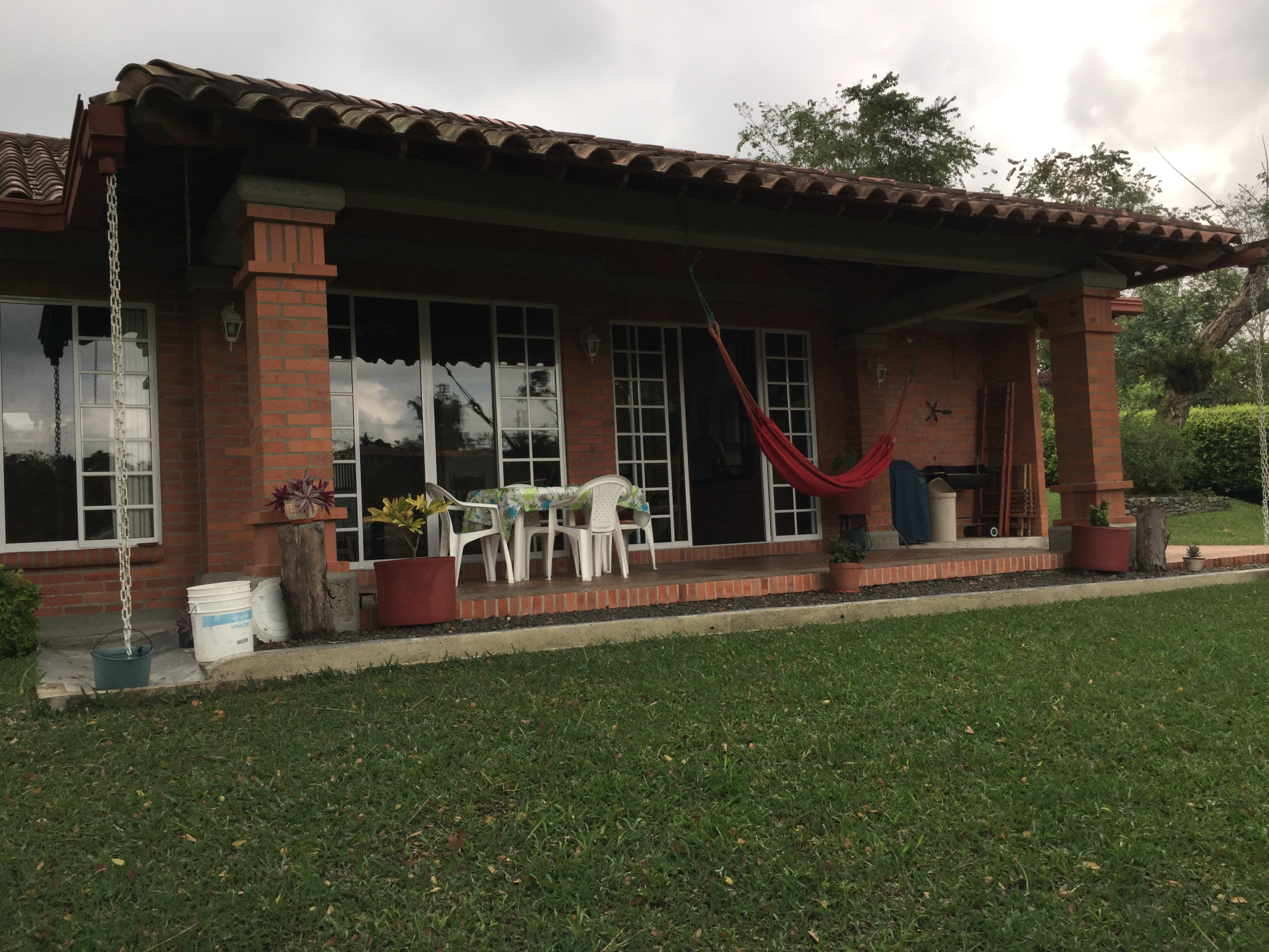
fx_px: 1063
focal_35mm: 29
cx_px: 634
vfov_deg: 48.2
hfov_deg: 61.7
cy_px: 476
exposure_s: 1/860
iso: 32
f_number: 2.2
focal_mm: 4.15
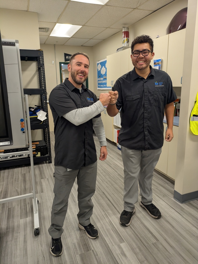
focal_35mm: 25
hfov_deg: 54.9
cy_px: 132
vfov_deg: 69.4
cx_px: 99
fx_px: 191
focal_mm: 5.43
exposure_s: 1/60
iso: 211
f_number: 1.89
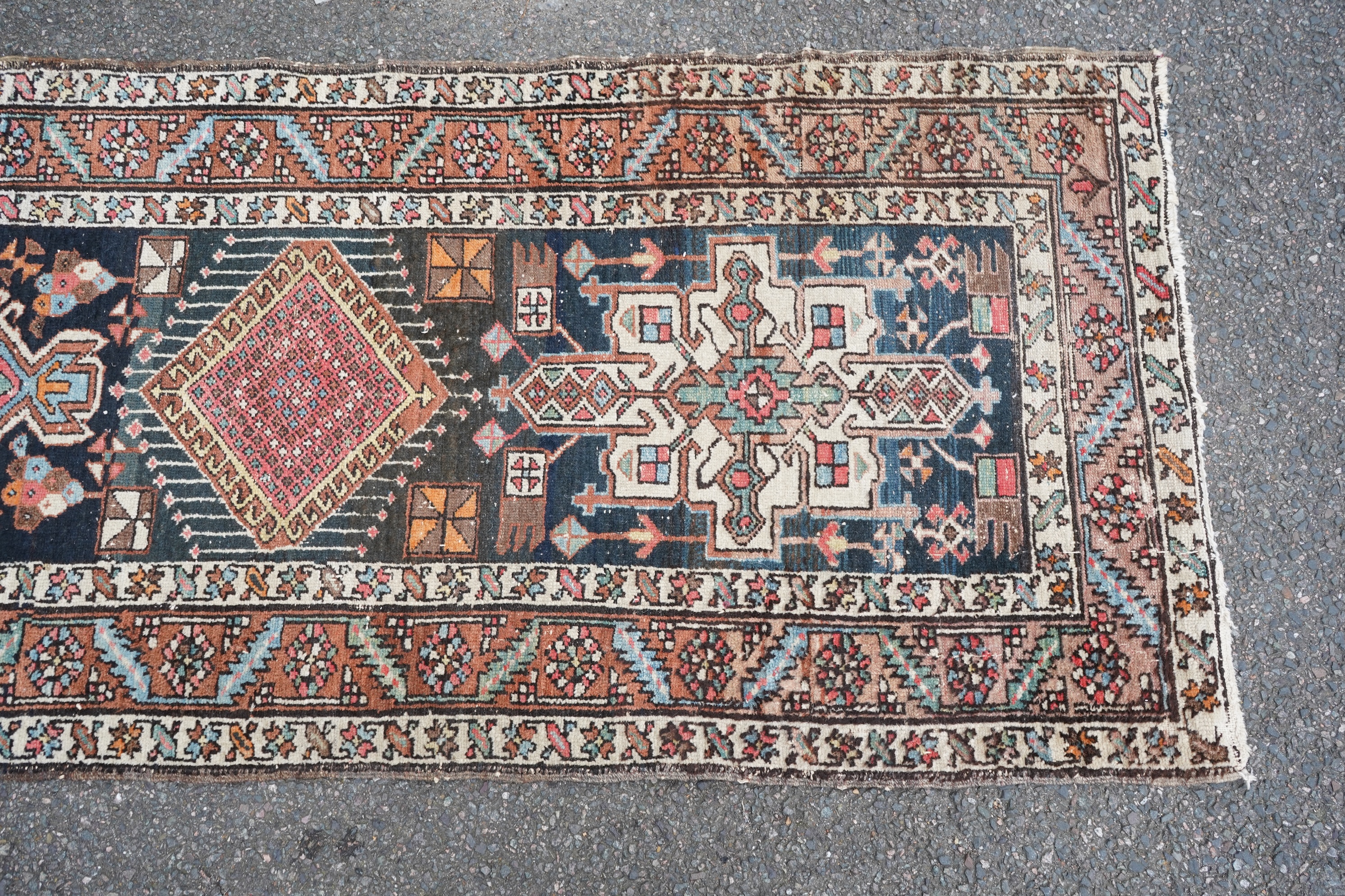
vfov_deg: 45.0
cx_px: 672
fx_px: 1083
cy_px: 448
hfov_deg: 63.7
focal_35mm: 29
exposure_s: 1/60
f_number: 7.1
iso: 400
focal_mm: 29
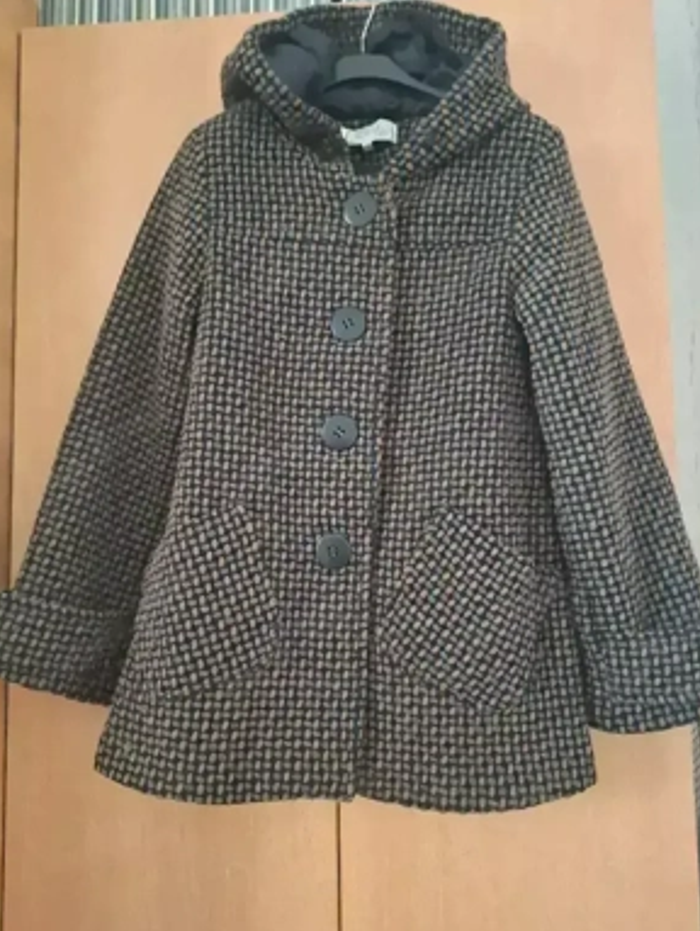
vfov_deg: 71.5
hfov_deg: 56.9
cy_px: 474
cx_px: 348
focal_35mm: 24
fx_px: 646
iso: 640
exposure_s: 1/20
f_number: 1.8
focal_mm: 5.54
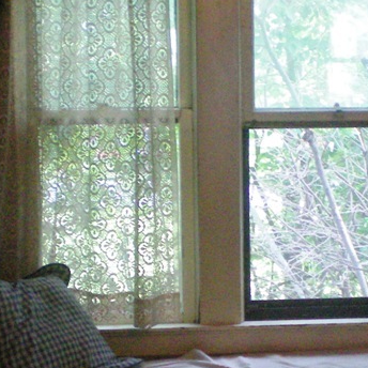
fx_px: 1203
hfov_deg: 17.2
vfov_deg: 17.4
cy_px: 239
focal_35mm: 100
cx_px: 316
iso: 320
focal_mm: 6.3
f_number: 3.1
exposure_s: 1/60
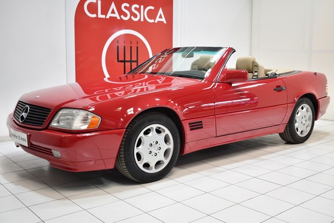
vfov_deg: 34.2
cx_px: 167
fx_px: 362
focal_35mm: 39
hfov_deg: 49.5
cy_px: 112
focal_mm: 26
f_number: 4
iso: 100
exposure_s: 1/30
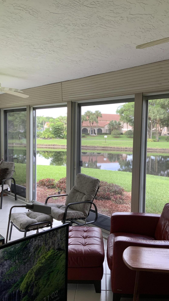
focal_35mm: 32
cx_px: 99
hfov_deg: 36.6
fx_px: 255
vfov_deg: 61.0
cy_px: 151
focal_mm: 3
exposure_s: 1/120
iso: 40
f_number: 1.8
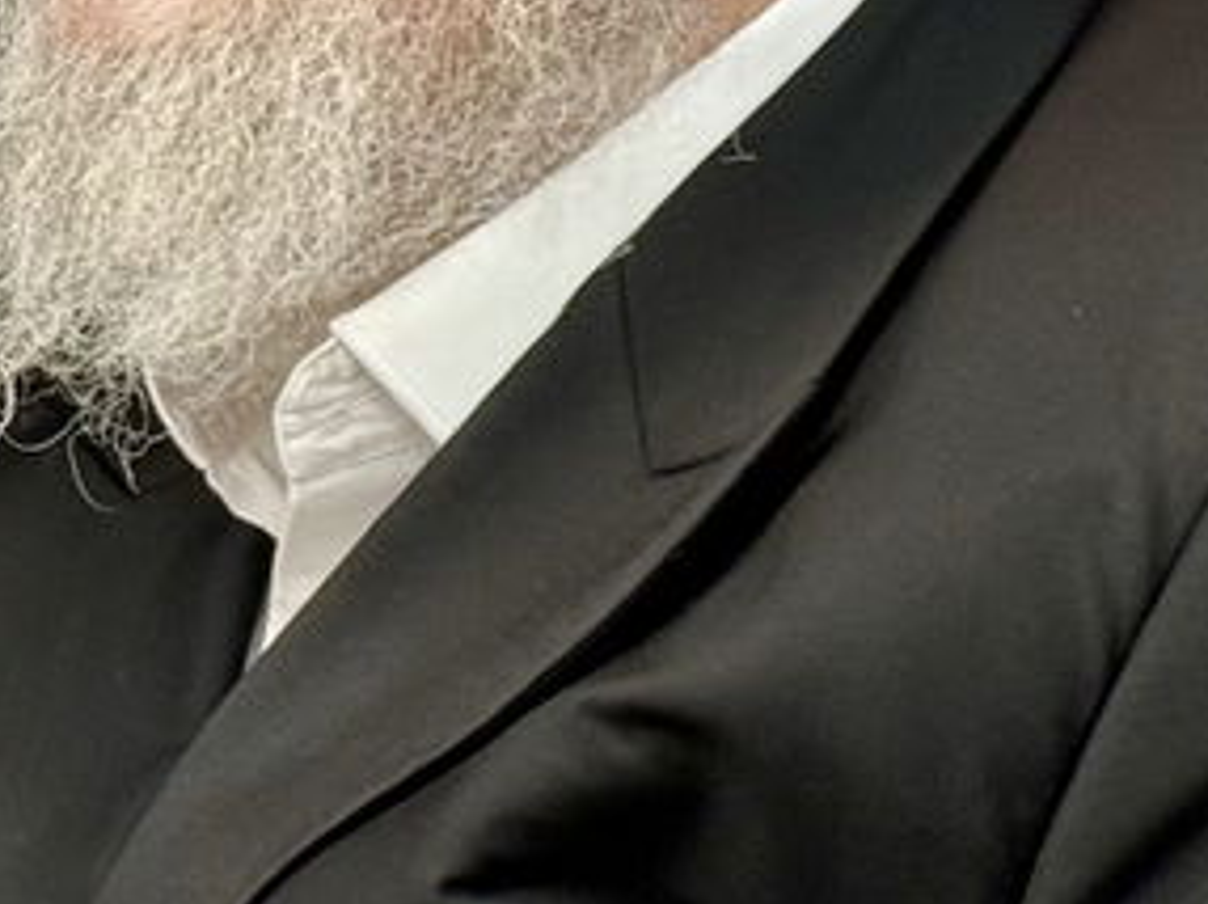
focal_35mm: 235
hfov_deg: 8.1
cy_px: -51
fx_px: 8194
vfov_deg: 6.3
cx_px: -942
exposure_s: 1/50
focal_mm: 6.76
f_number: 1.78
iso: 80
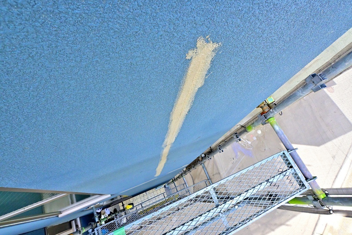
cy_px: 118
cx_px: 176
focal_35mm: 18
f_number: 9
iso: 1000
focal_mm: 12
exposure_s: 1/320
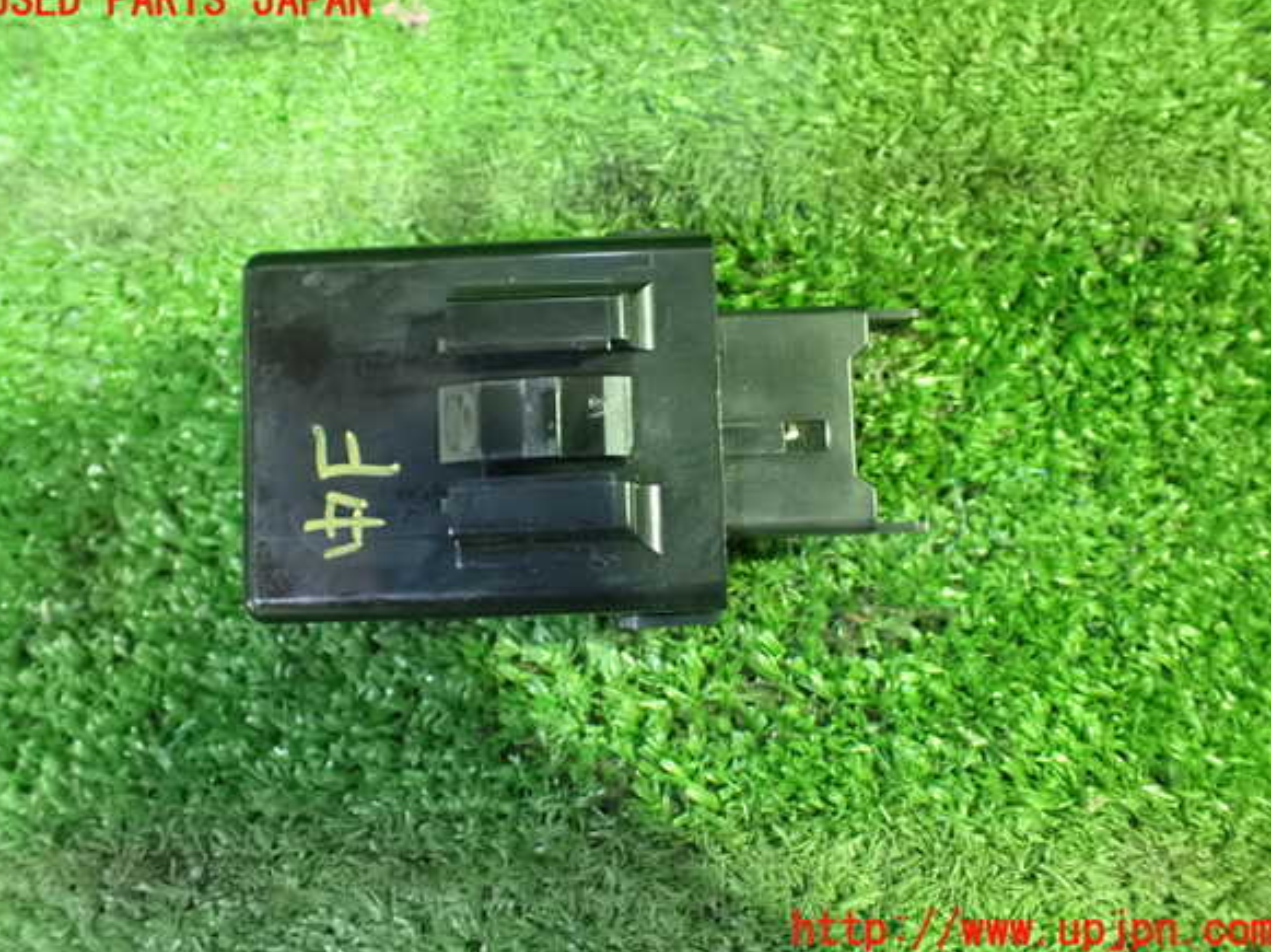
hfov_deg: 58.4
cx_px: 630
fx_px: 1138
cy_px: 466
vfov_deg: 45.4
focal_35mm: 31
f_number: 2.3
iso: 1600
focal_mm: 5.4
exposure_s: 1/30
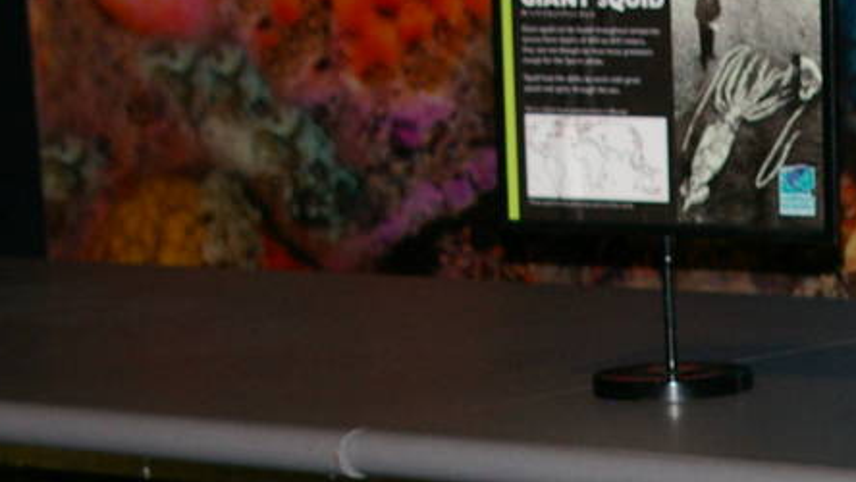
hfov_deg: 10.8
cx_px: 895
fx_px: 4493
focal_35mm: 198
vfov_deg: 6.1
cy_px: 767
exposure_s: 1/45
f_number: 5.6
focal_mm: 35
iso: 400
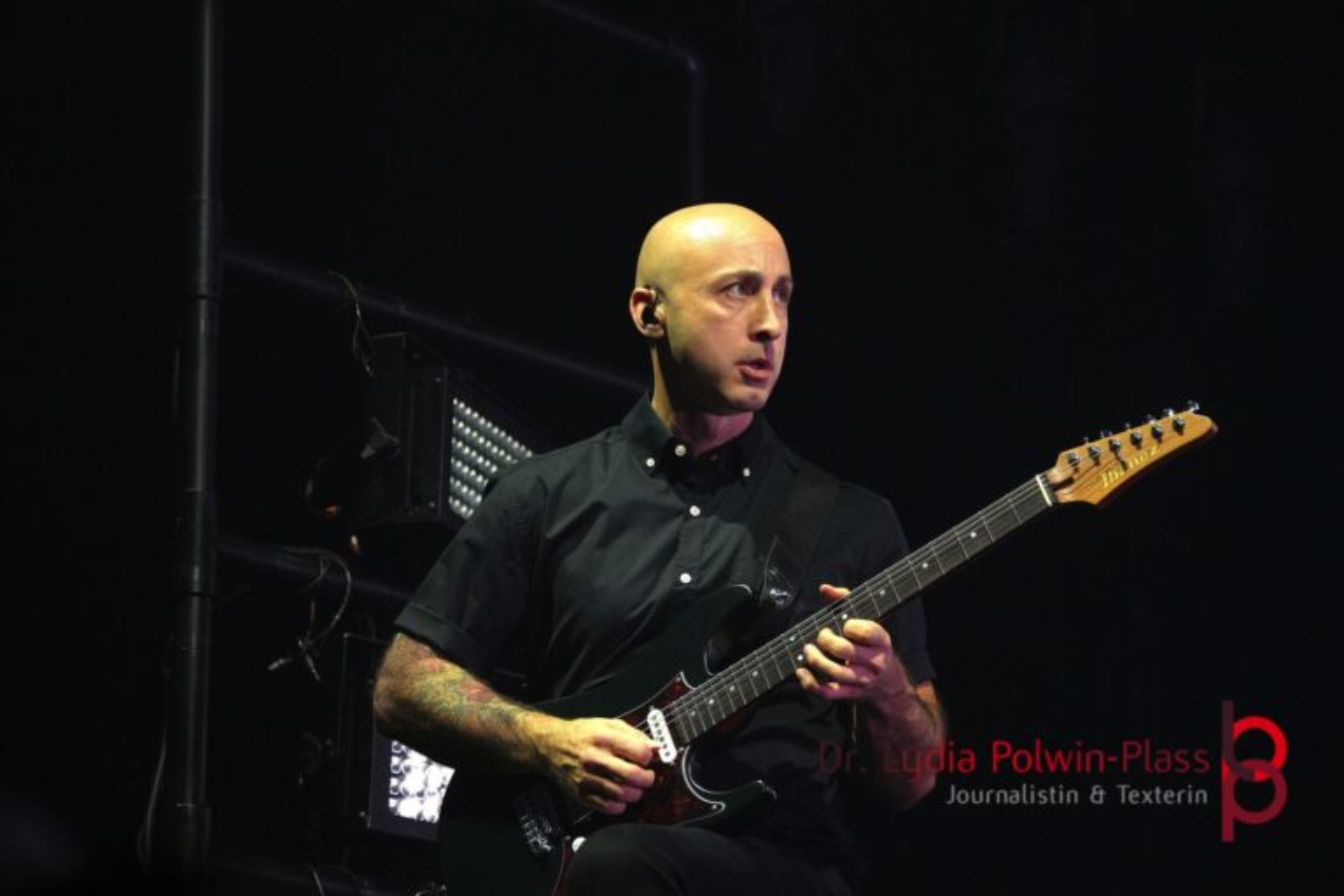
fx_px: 4368
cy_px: 448
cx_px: 672
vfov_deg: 11.7
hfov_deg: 17.5
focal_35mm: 117
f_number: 5
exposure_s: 1/160
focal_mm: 78
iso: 1000
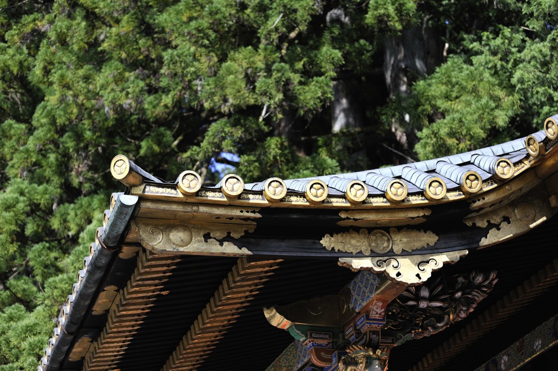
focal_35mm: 85
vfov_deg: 16.0
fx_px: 1316
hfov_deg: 23.9
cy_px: 186
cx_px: 279
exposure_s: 1/1000
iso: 200
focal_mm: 85
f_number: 4.5
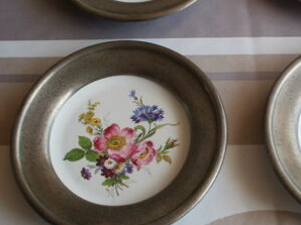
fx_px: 504
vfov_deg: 25.1
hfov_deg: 32.3
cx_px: 241
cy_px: 74
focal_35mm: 58
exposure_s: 1/80
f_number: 5.6
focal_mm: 6.3
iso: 100
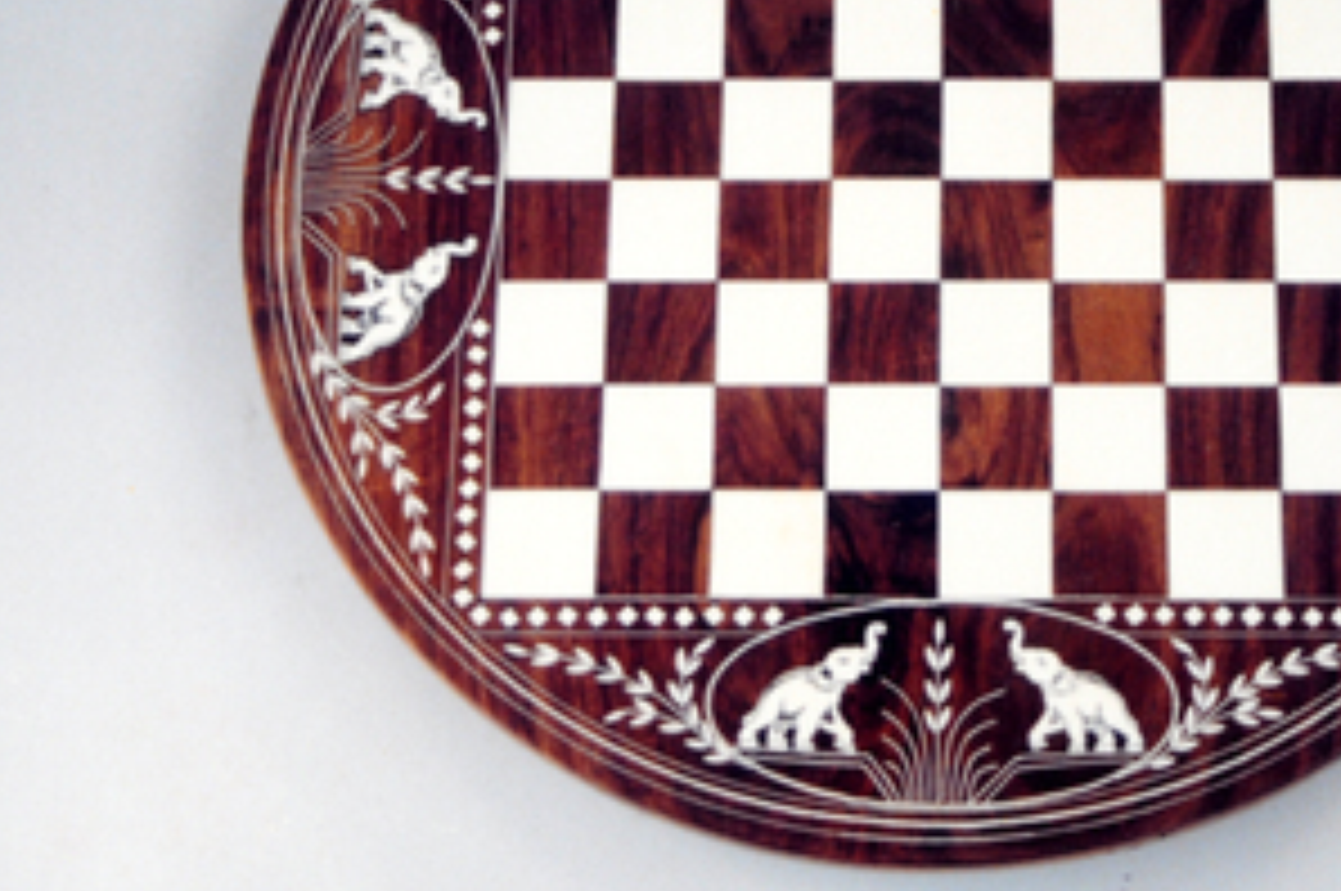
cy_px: 230
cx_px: 914
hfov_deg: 8.3
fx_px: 9191
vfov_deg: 5.5
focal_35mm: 247
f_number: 14
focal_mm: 98
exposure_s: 1/100
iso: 200
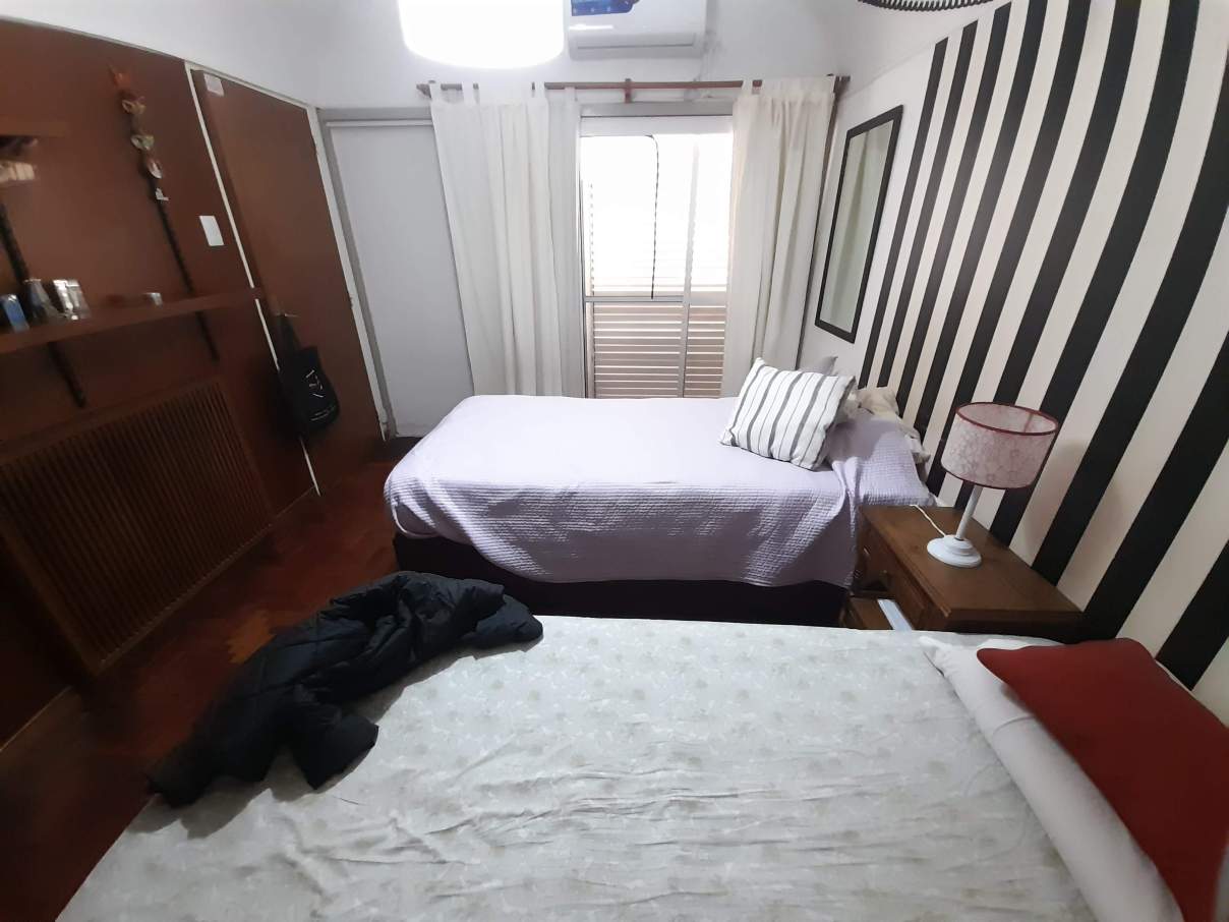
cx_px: 614
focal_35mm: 13
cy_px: 461
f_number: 2.2
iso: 640
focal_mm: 1.42
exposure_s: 1/20
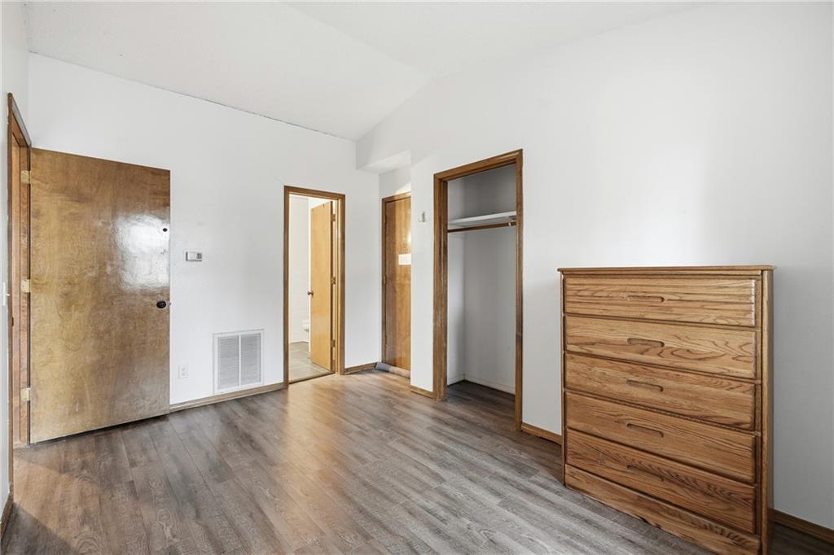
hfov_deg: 100.4
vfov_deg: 77.3
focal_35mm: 15
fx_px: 347
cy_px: 278
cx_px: 417
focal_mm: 10
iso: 250
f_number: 9
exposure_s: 1/3.33
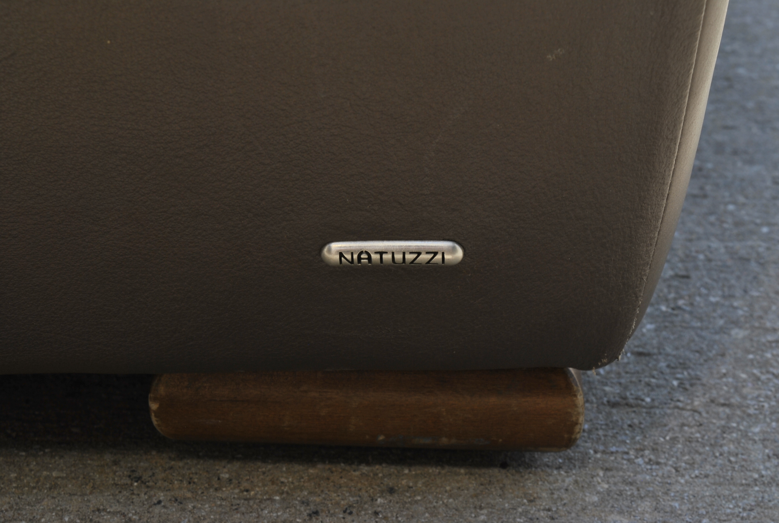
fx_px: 1691
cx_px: 390
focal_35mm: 78
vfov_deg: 17.6
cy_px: 262
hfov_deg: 25.9
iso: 100
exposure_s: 1/100
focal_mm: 52
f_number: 13
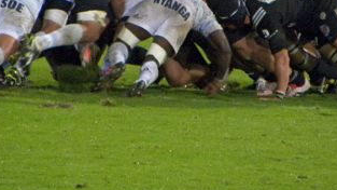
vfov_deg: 0.9
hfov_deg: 1.7
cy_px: -23
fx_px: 11660
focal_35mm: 1305
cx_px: 155
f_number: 5
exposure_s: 1/96.4
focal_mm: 110.4
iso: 400
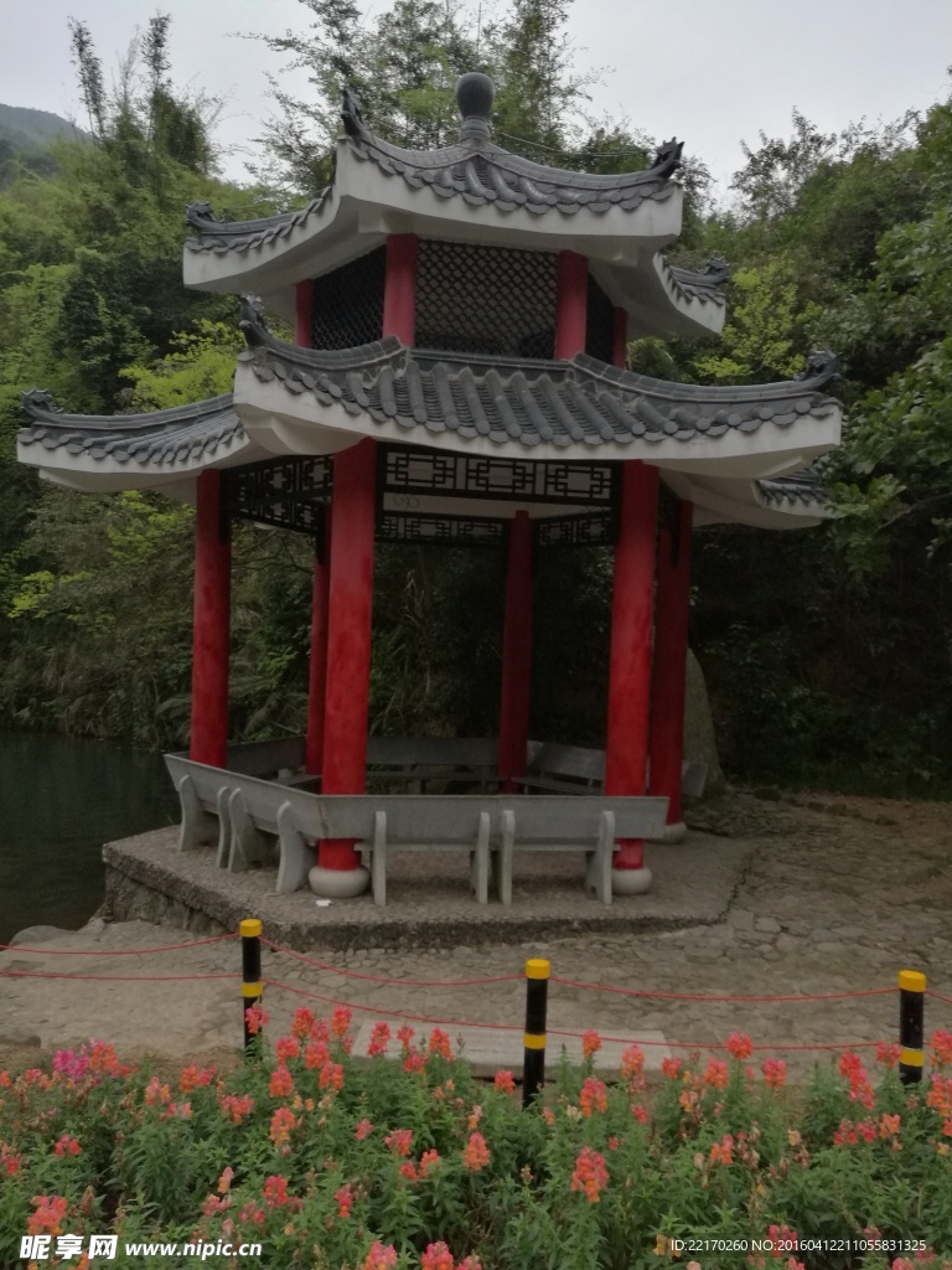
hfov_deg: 51.4
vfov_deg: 65.3
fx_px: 990
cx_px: 476
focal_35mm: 27
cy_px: 635
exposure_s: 1/33.3
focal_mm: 4.04
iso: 200
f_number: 2
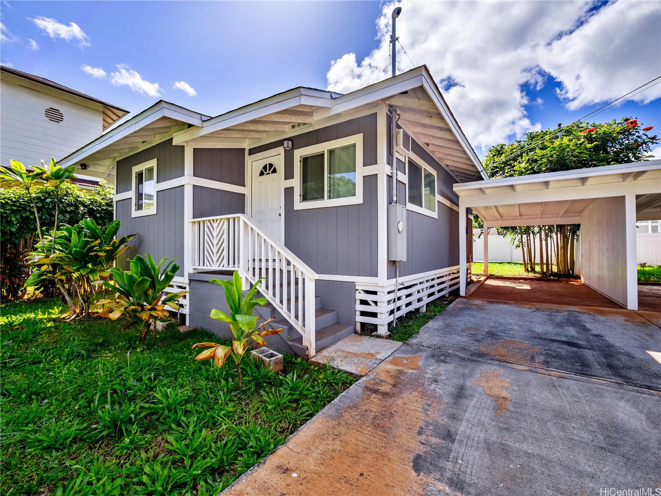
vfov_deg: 78.1
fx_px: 306
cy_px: 248
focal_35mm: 16
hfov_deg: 94.5
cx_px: 330
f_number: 4
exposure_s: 1/2000
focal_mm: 8
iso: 125
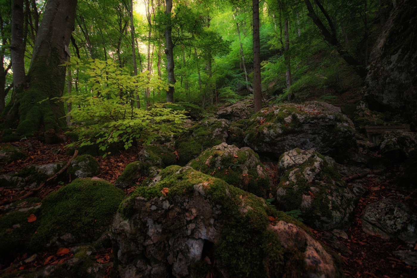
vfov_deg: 67.4
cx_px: 208
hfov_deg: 90.0
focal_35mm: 18
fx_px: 208
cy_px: 139
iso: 1000
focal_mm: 12
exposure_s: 1/80
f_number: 4.5
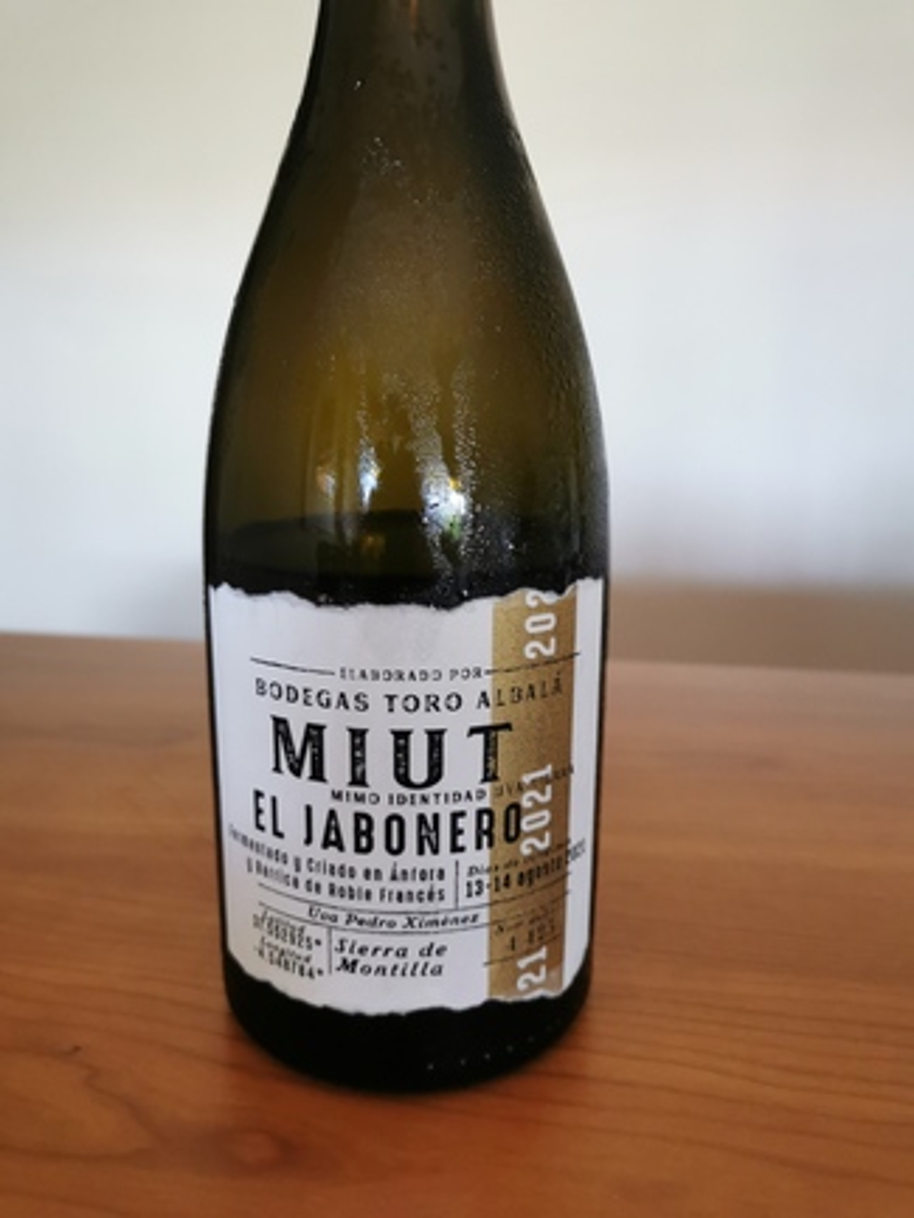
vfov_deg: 65.3
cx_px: 457
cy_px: 609
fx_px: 950
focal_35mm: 27
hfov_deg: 51.4
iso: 250
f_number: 1.8
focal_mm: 5.58
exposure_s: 1/33.3
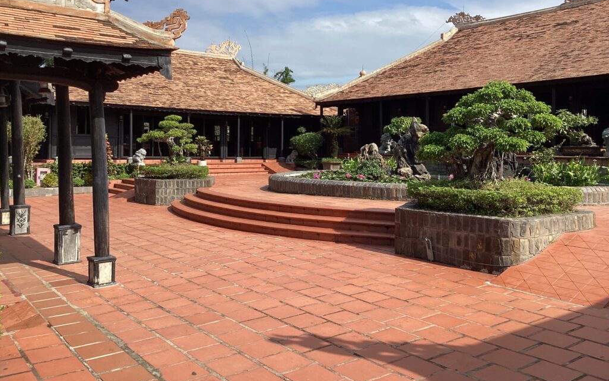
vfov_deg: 38.2
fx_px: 548
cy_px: 154
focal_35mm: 33
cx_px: 304
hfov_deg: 58.2
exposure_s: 1/1431
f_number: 2.4
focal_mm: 3.3
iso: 25
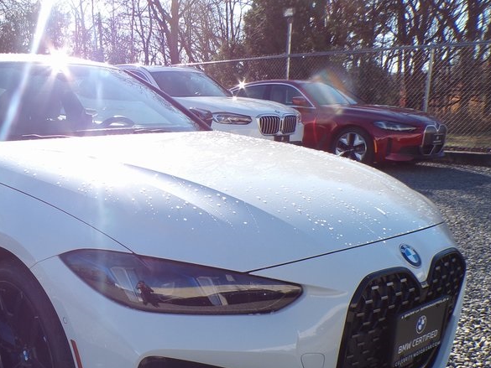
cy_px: 282
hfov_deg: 42.9
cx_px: 105
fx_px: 596
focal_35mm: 42
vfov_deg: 33.6
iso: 100
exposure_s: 1/340
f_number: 4.4
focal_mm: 4.3
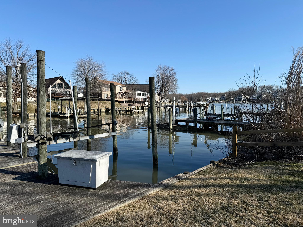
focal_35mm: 24
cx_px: 152
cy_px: 114
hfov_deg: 71.6
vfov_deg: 56.8
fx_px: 210
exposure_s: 1/5814
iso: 80
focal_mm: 6.86
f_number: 1.78
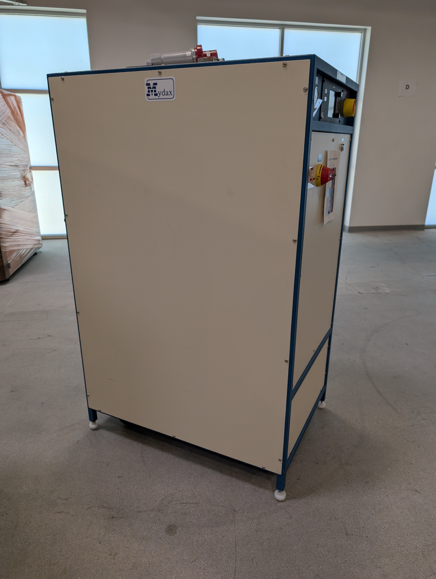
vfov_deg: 71.5
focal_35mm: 24
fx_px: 402
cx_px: 218
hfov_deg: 56.9
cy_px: 290
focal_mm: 6.9
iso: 146
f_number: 1.68
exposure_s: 1/522
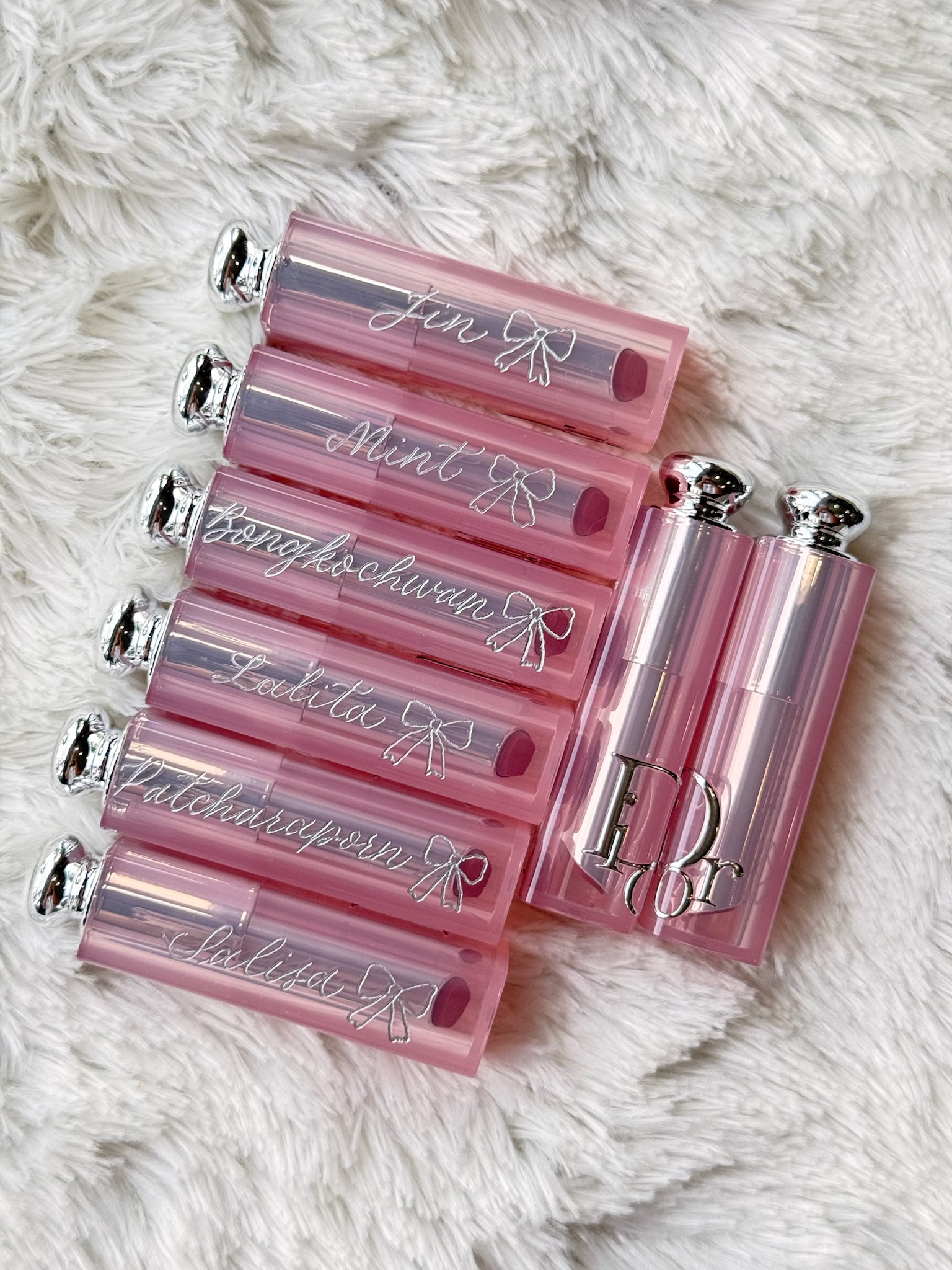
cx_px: 476
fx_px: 1760
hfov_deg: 30.3
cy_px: 635
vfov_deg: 39.7
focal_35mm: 48
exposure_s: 1/337
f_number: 1.78
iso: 80
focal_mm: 6.76
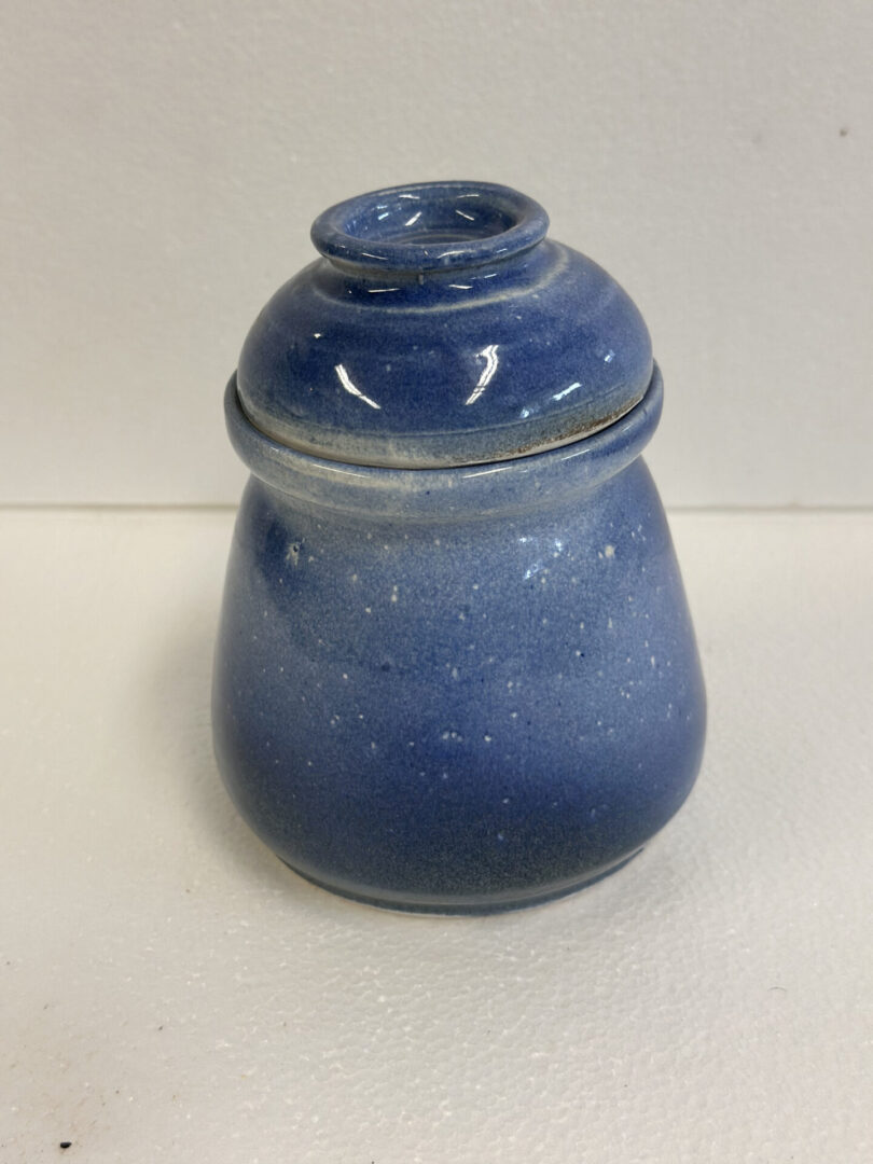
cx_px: 436
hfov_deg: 30.3
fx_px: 1614
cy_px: 582
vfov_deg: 39.7
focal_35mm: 48
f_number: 1.78
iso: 100
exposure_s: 1/120
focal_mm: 6.86
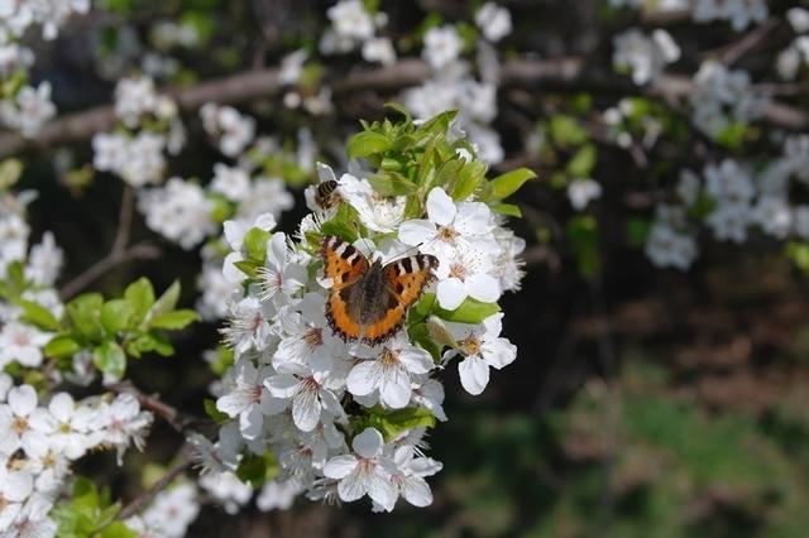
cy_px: 269
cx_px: 404
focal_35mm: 77
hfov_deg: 26.3
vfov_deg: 17.7
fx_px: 1729
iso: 100
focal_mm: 50
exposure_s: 1/320
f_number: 8
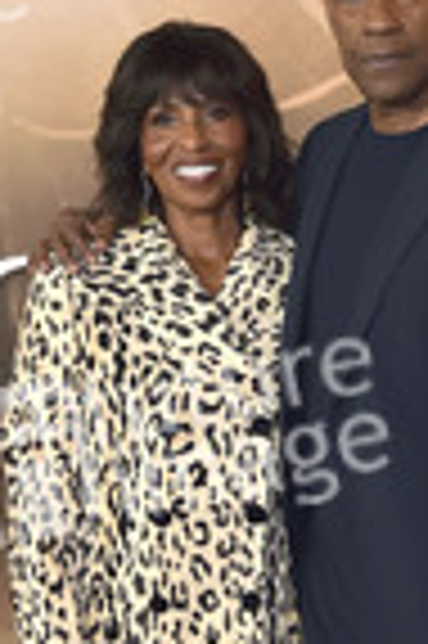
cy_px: 671
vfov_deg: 11.7
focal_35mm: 174
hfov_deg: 7.9
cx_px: 291
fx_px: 3110
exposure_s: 1/250
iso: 1000
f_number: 5.6
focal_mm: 62
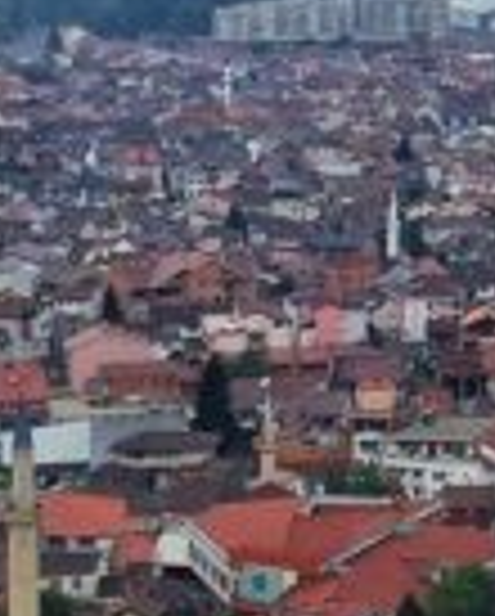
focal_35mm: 165
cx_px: 1260
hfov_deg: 8.4
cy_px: 144
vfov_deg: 11.6
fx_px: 3015
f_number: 2.2
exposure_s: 1/1364
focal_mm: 4.15
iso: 32
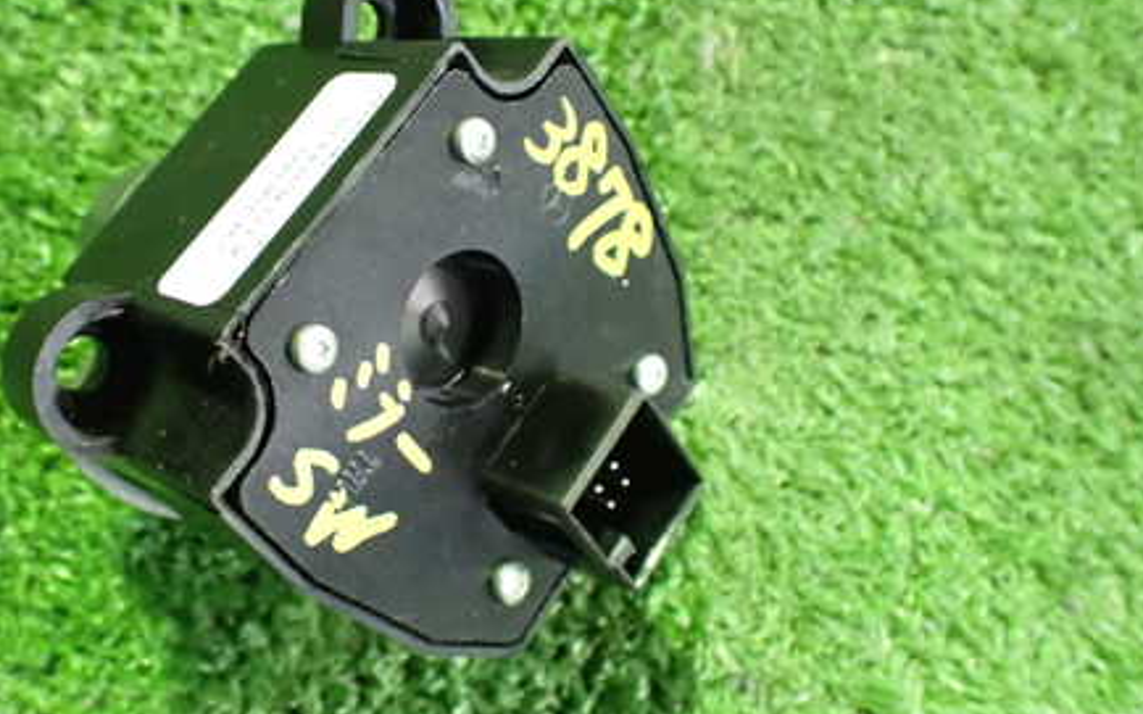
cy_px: 282
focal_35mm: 44
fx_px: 1370
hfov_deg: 44.5
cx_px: 366
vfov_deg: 29.1
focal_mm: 5.4
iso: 1250
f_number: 2.3
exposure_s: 1/30
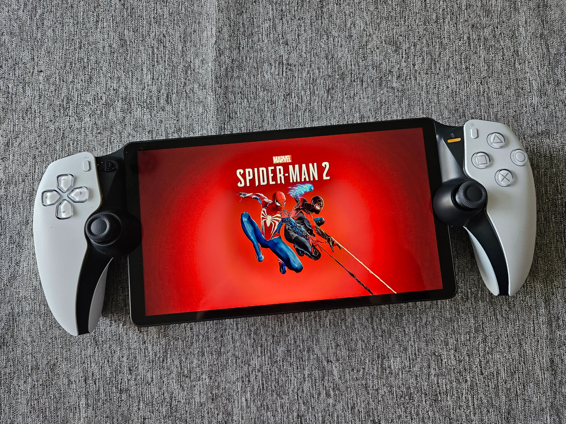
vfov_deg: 58.9
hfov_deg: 73.9
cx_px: 283
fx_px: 376
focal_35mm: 23
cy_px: 212
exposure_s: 1/100
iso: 200
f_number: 1.8
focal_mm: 5.4
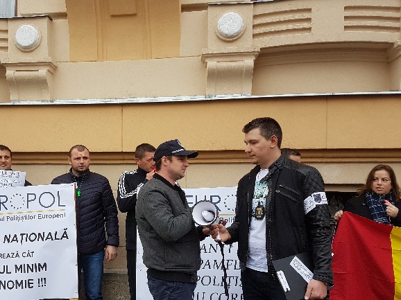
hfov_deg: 50.3
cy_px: 169
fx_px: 417
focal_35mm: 36
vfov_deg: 39.6
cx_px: 130
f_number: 1.7
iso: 40
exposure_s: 1/634
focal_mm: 4.2
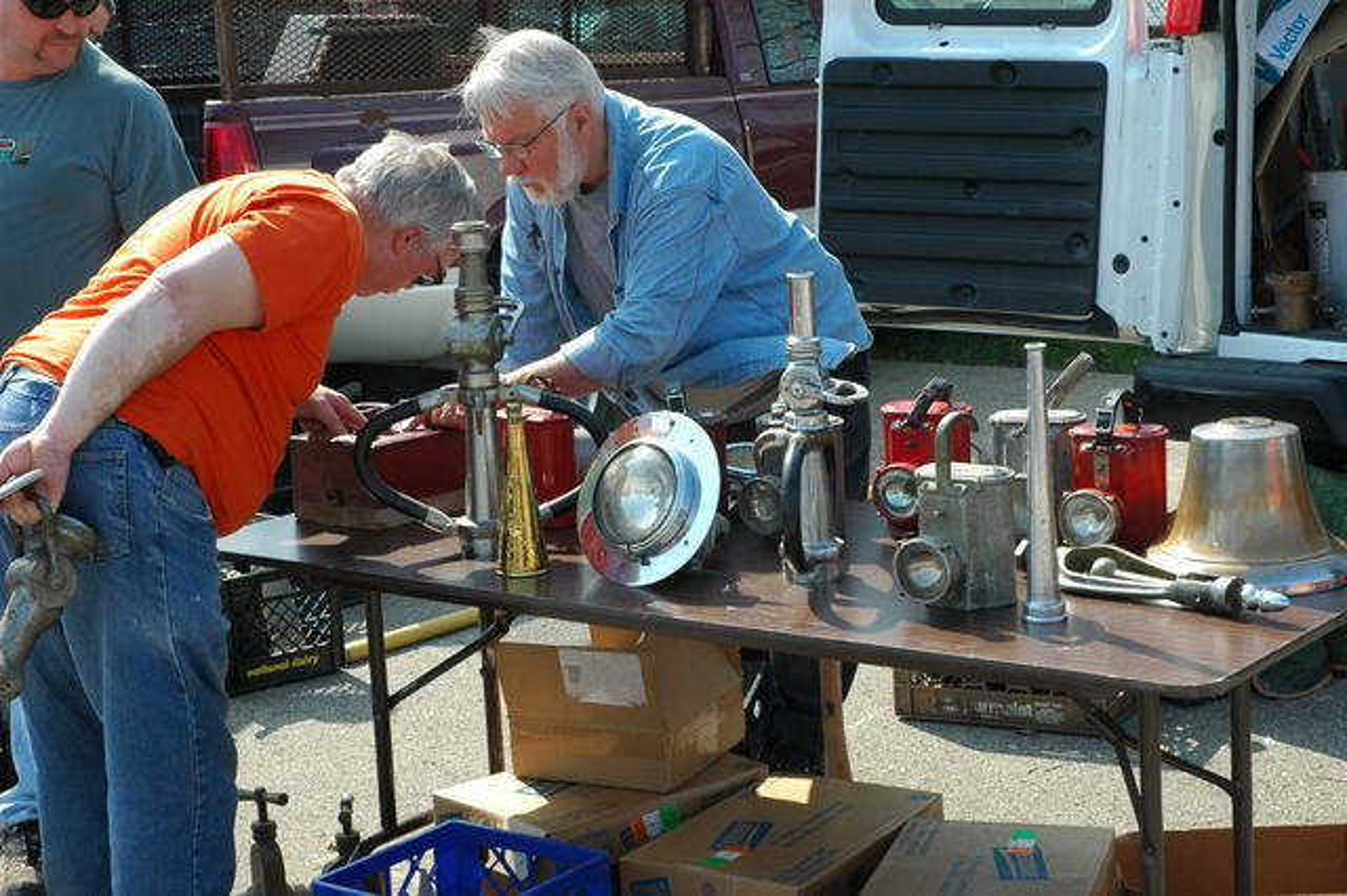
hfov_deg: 29.3
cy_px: 448
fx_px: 2580
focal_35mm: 69
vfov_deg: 19.7
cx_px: 674
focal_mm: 46
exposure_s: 1/320
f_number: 10
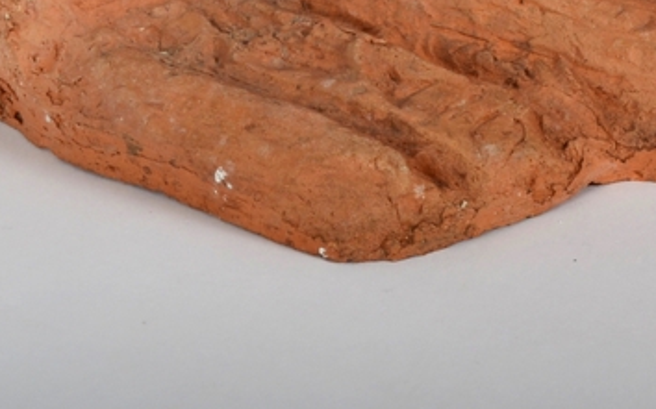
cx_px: 665
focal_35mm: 186
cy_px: -275
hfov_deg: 11.2
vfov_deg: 6.9
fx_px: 3324
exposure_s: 1/200
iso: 100
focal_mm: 36
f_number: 14
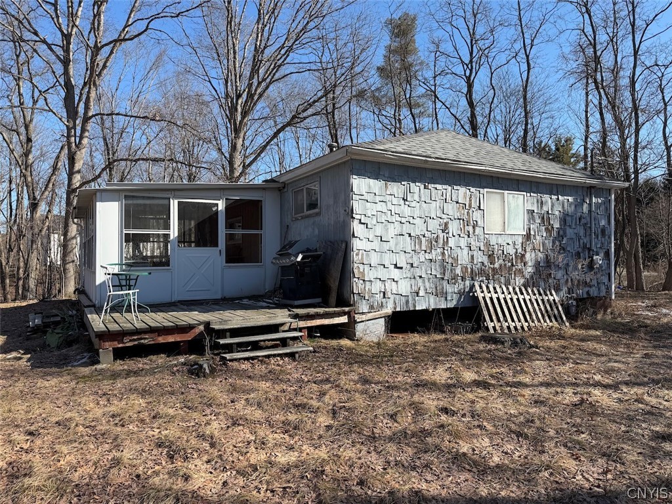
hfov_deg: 71.6
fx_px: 466
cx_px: 336
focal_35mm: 24
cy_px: 252
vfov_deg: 56.8
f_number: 1.78
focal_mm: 6.76
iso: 80
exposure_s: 1/2703
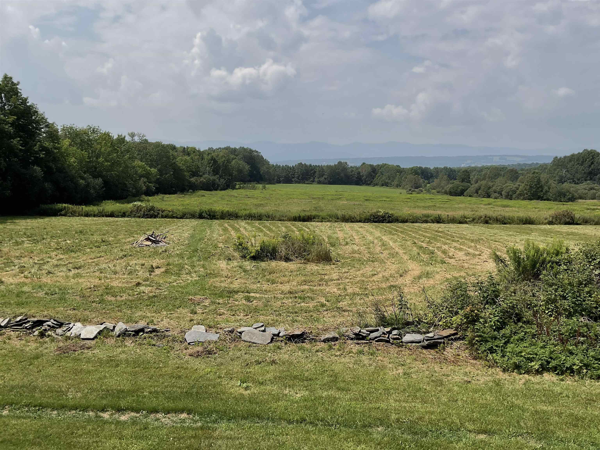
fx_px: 503
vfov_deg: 48.2
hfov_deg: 61.7
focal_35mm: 29
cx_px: 300
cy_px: 225
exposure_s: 1/2427
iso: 16
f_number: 1.8
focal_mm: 3
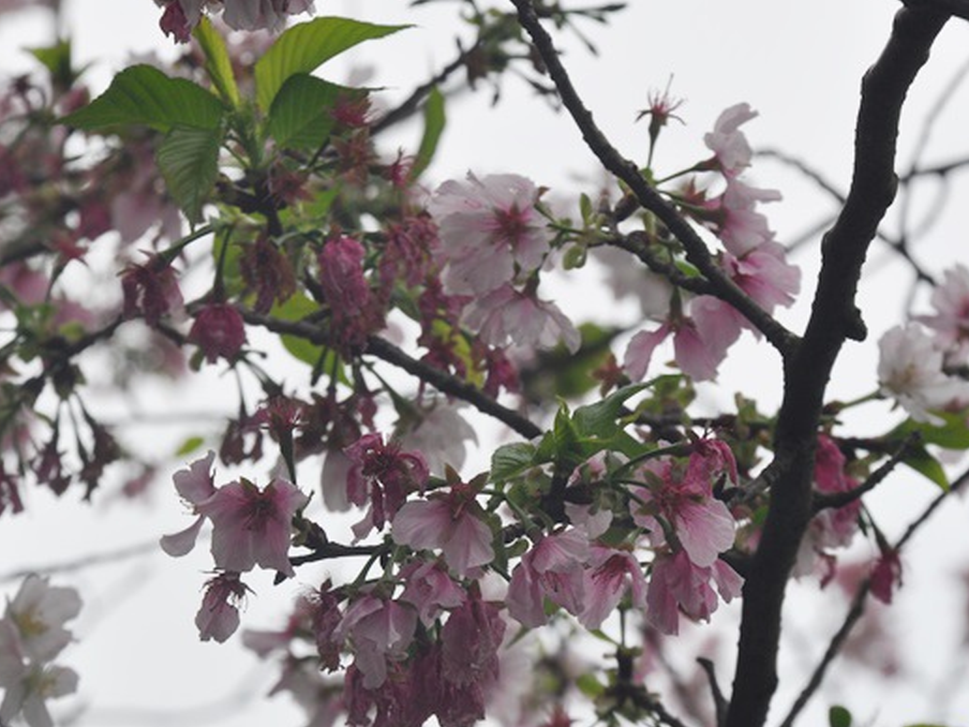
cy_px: 510
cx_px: 580
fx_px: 6910
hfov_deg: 8.0
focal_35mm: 247
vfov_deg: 6.0
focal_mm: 105
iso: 200
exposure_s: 1/500
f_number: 11
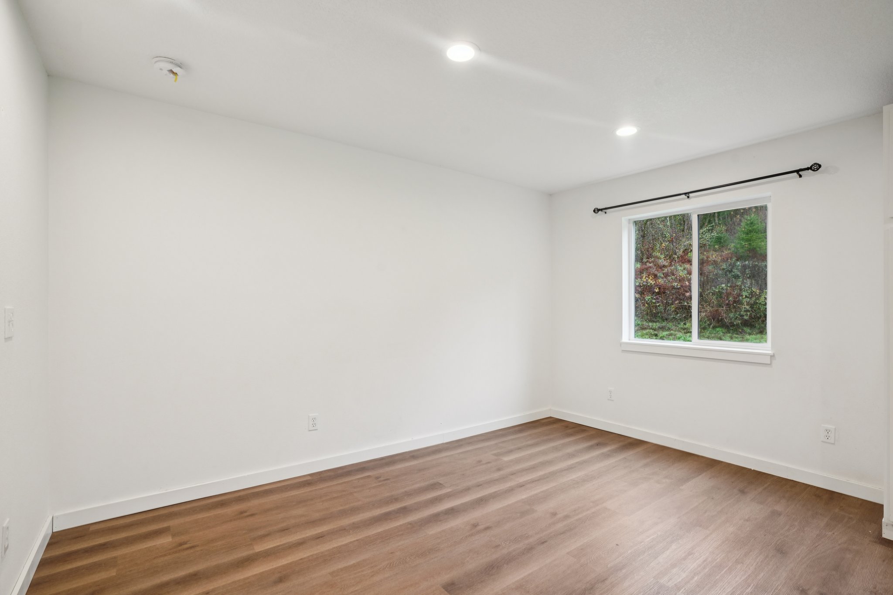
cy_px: 298
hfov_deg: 96.7
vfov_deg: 73.7
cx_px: 446
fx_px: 397
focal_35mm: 16
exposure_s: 1/15
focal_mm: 16
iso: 400
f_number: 8
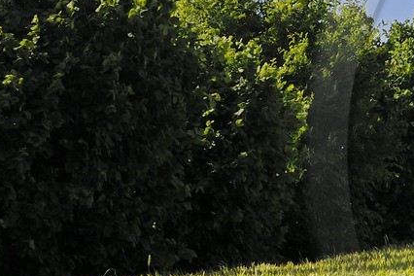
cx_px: 704
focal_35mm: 394
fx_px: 4531
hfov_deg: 5.2
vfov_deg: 3.5
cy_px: 153
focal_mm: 70
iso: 100
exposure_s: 1/160
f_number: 8
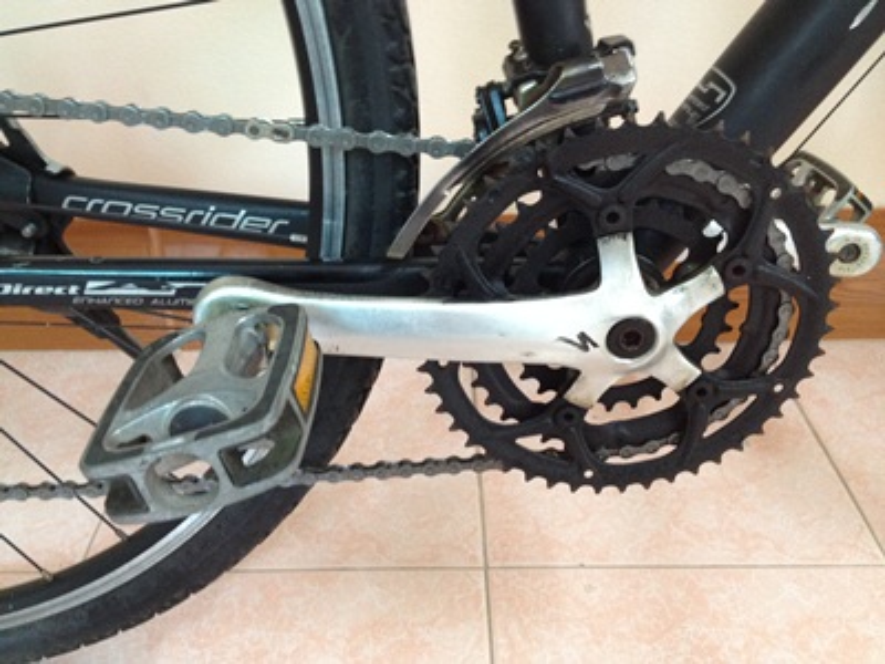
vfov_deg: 40.7
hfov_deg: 52.6
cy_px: 332
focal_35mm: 35
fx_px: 895
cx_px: 442
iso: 250
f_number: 2.4
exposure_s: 1/20
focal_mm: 4.28
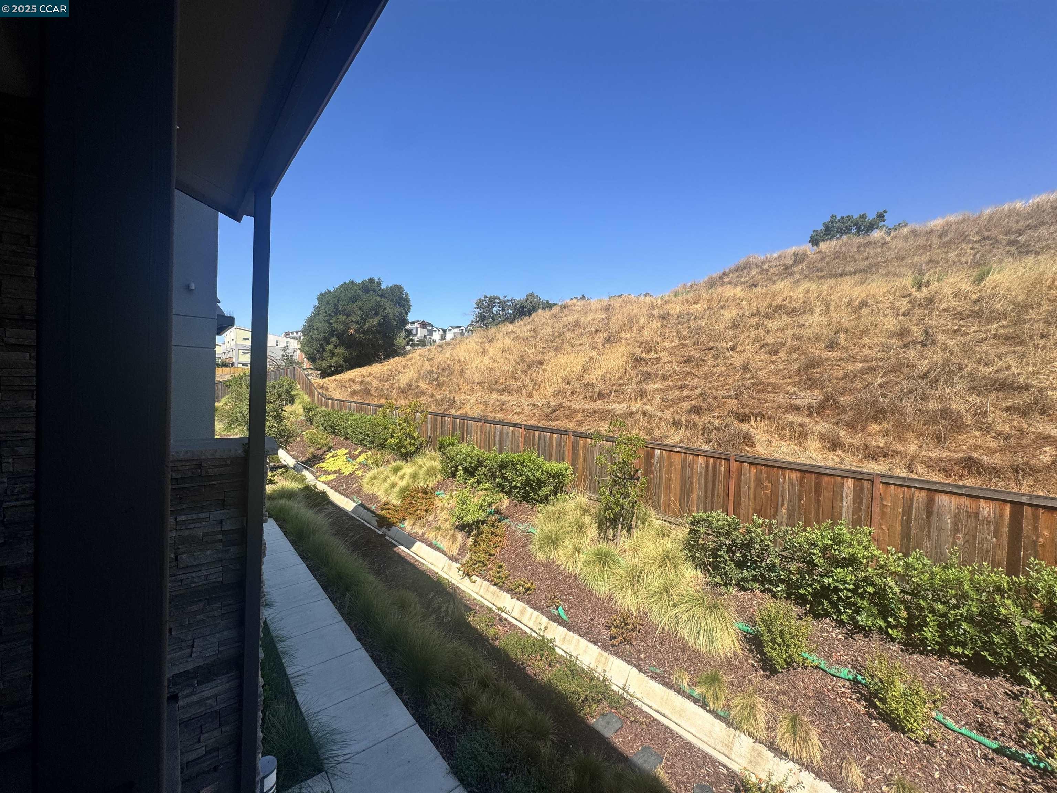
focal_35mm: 14
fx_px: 427
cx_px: 528
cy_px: 396
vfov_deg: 85.7
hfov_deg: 102.1
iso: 50
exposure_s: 1/1420
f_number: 2.2
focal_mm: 2.22
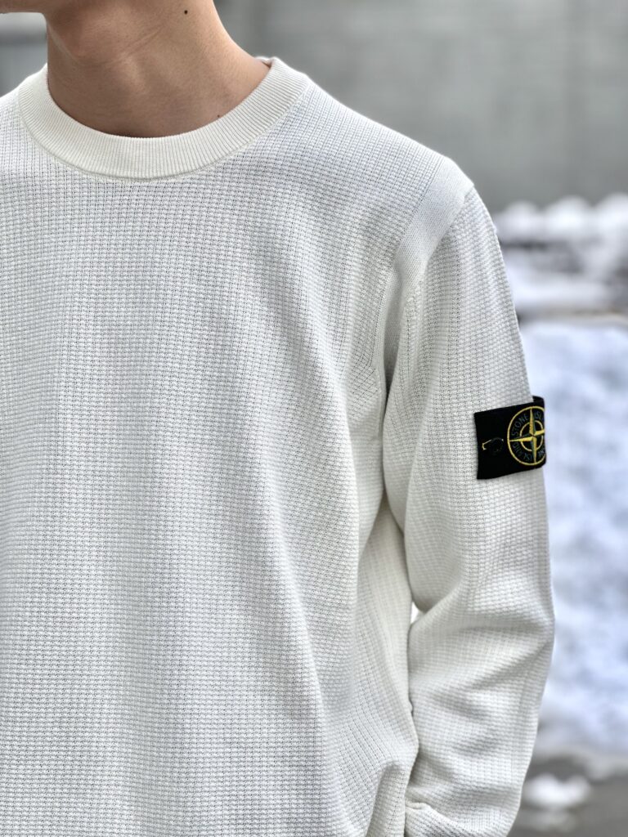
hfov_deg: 19.1
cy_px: 418
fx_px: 1863
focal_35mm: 77
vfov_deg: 25.3
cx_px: 314
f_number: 2.8
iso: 32
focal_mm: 9
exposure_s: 1/469
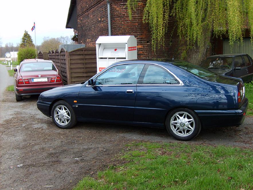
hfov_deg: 52.6
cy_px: 95
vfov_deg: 40.7
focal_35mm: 35
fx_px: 256
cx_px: 126
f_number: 2.8
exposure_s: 1/350
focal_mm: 5.8
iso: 50
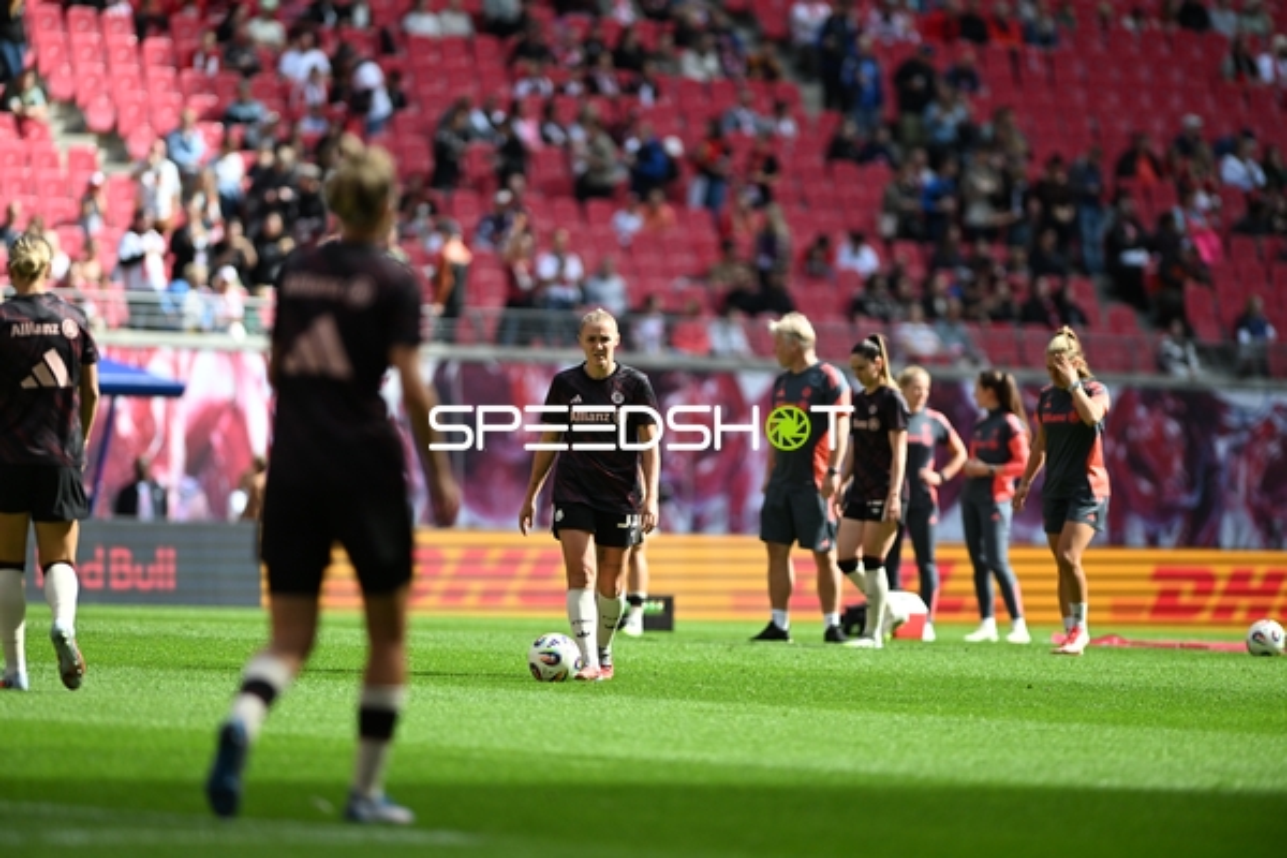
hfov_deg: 6.9
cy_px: 429
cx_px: 644
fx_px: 10724
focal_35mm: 300
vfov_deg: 4.6
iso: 1250
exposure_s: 1/10000
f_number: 2.8
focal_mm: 300
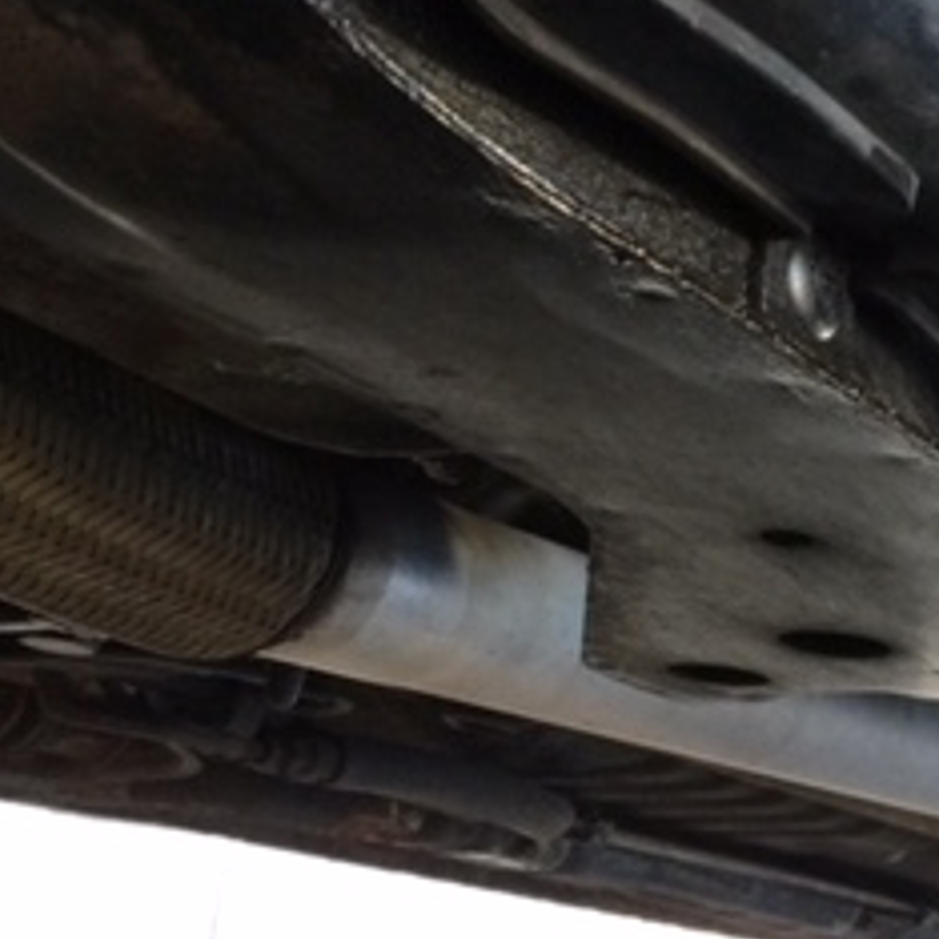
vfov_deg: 24.6
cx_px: 1023
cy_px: 586
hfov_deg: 23.2
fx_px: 2148
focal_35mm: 70
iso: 64
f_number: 2.2
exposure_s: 1/15
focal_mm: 4.15
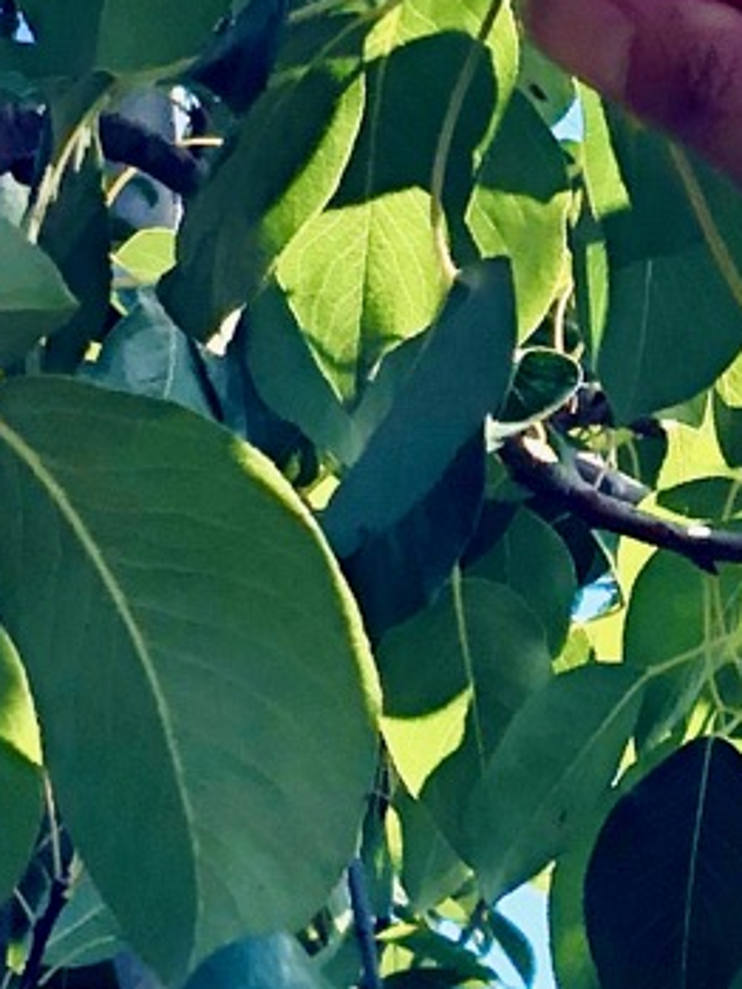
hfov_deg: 4.7
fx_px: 8712
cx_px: 1909
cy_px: 1825
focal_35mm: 305
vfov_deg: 6.3
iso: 16
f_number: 2.4
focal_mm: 6
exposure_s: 1/302
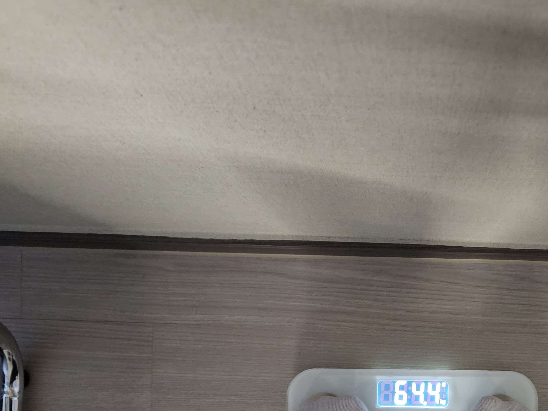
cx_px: 440
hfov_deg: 38.8
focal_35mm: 47
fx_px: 744
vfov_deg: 29.4
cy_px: 384
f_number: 1.8
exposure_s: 1/24
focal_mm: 5.4
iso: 1250
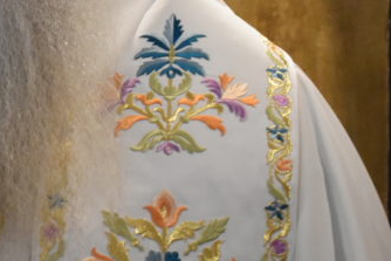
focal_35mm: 221
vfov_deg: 6.2
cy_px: -59
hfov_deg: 9.1
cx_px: -204
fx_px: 2401
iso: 2800
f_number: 5.3
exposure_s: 1/125
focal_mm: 48
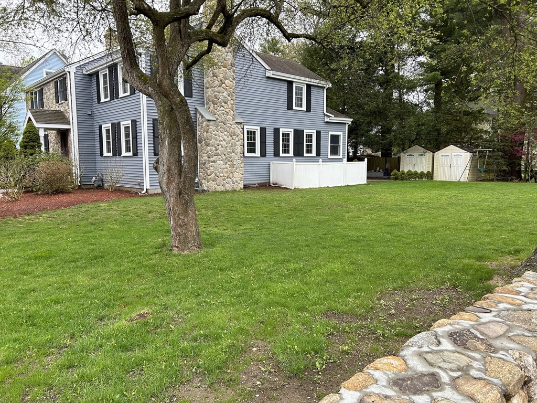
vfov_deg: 53.1
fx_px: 403
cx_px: 268
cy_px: 202
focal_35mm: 26
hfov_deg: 67.3
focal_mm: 5.7
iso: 50
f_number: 1.5
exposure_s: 1/482
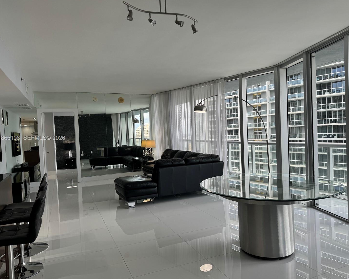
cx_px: 183
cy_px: 138
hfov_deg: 66.0
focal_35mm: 26
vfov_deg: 54.9
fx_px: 269
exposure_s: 1/159
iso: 64
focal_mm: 6.76
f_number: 1.78
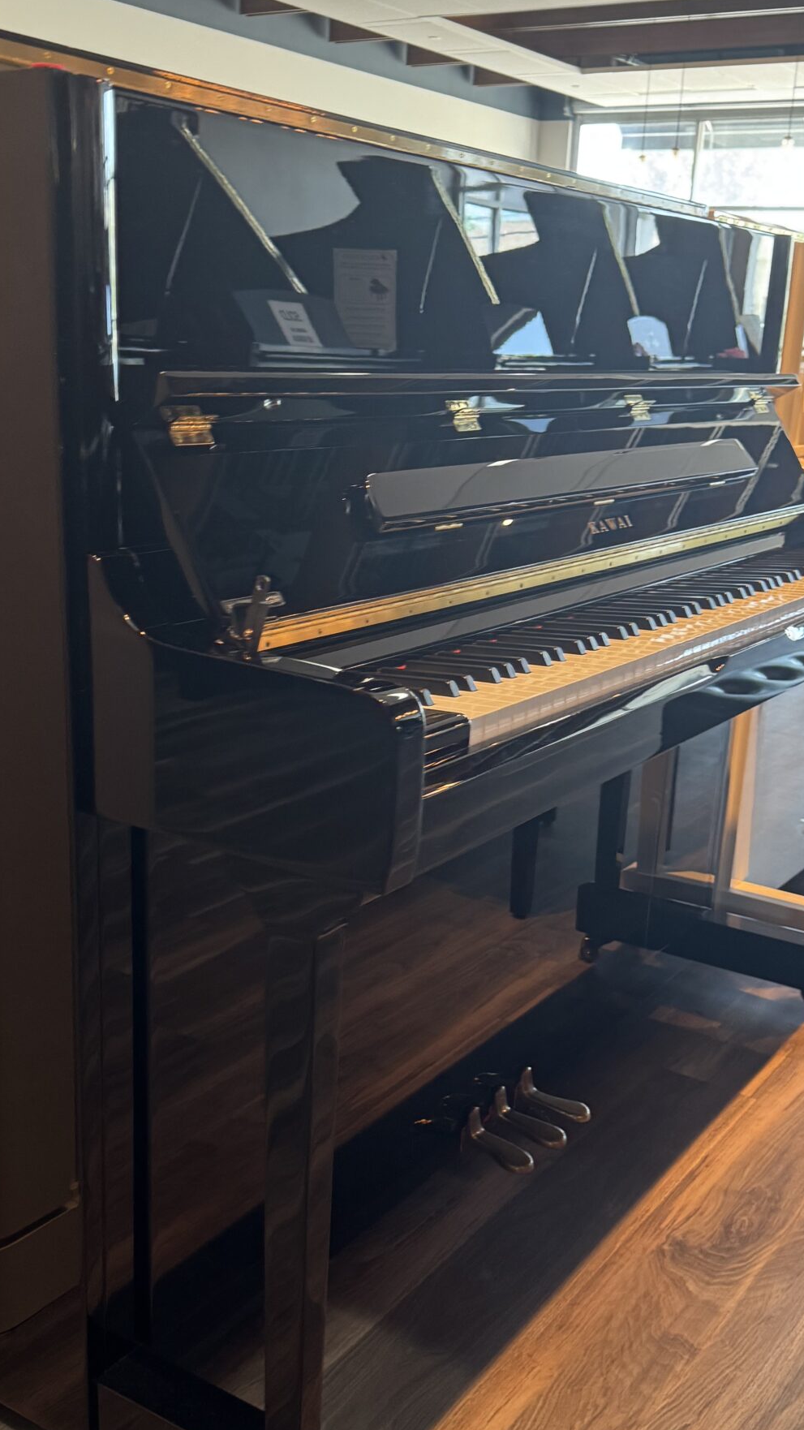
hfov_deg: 31.2
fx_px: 1440
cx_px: 408
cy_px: 814
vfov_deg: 52.6
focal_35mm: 38
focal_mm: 6.76
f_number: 1.78
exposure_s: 1/60
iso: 250
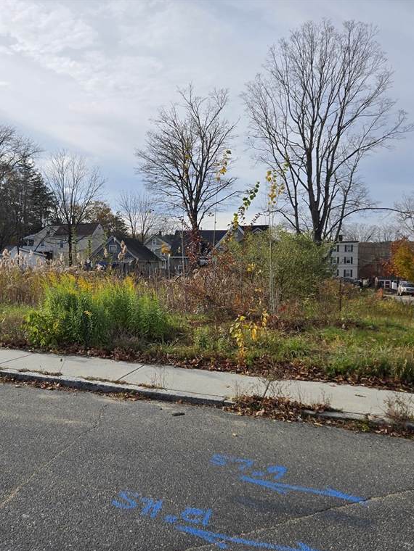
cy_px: 276
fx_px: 494
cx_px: 150
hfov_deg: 45.0
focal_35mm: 31
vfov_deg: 58.4
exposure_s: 1/1839
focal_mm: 5.4
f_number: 1.8
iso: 25
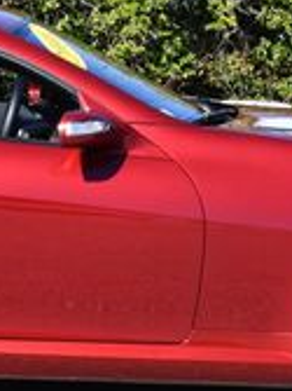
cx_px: 23
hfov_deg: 5.0
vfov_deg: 6.7
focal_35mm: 295
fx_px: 3322
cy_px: 63
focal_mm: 40
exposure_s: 1/250
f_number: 8
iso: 125
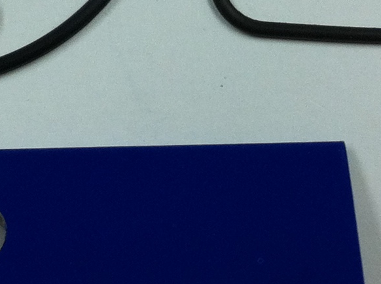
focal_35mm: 156
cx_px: 133
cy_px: 68
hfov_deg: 12.7
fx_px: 1713
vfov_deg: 9.5
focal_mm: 3.85
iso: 80
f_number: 2.8
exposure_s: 1/40
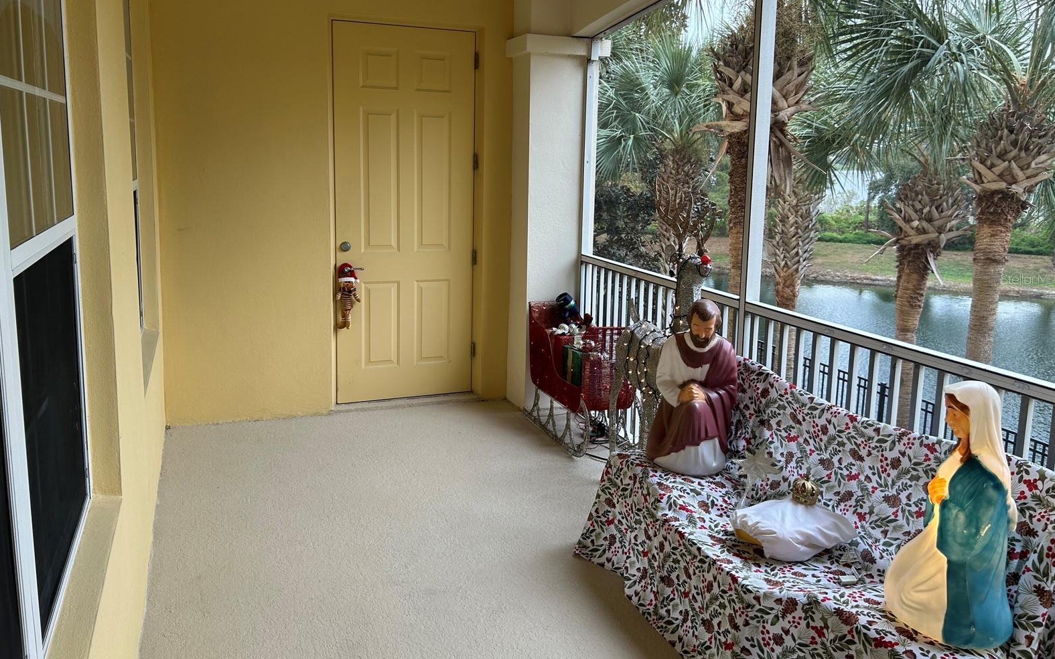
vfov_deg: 44.4
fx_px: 805
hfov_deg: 66.5
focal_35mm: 28
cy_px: 279
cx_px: 528
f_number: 1.5
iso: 40
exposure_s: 1/222
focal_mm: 5.7
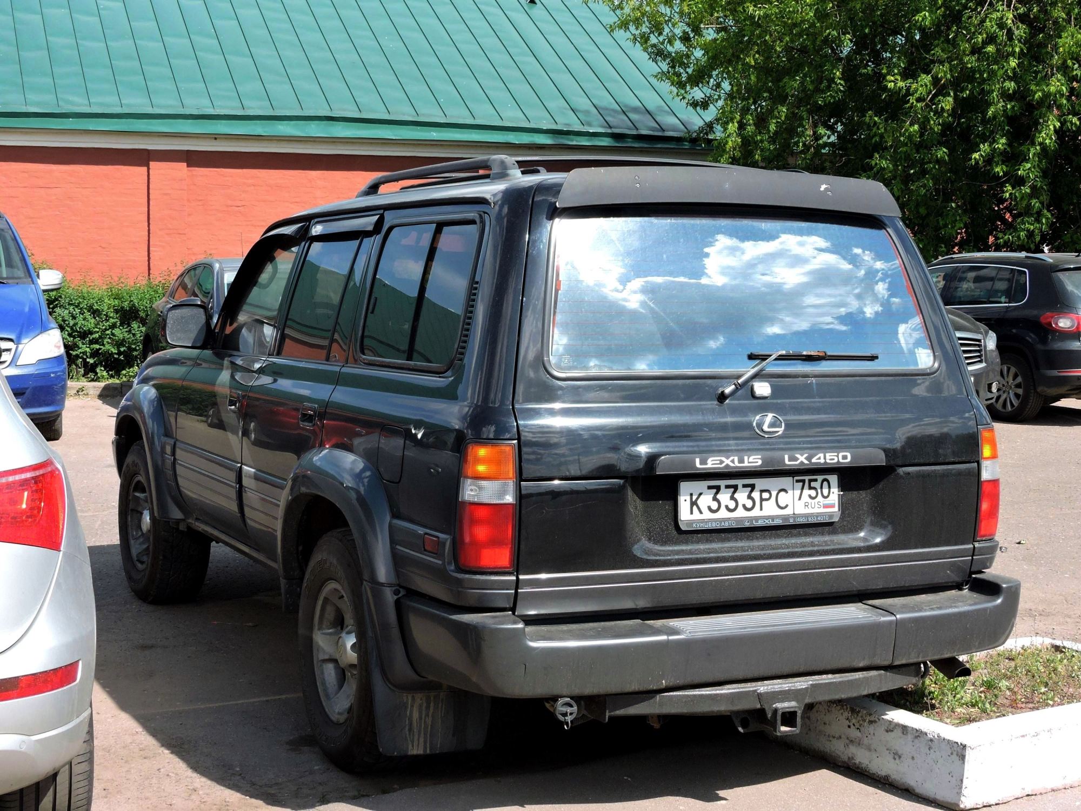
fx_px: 1561
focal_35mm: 50
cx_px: 540
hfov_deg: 38.2
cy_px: 406
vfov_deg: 29.1
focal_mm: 9
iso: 100
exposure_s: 1/400
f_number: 4
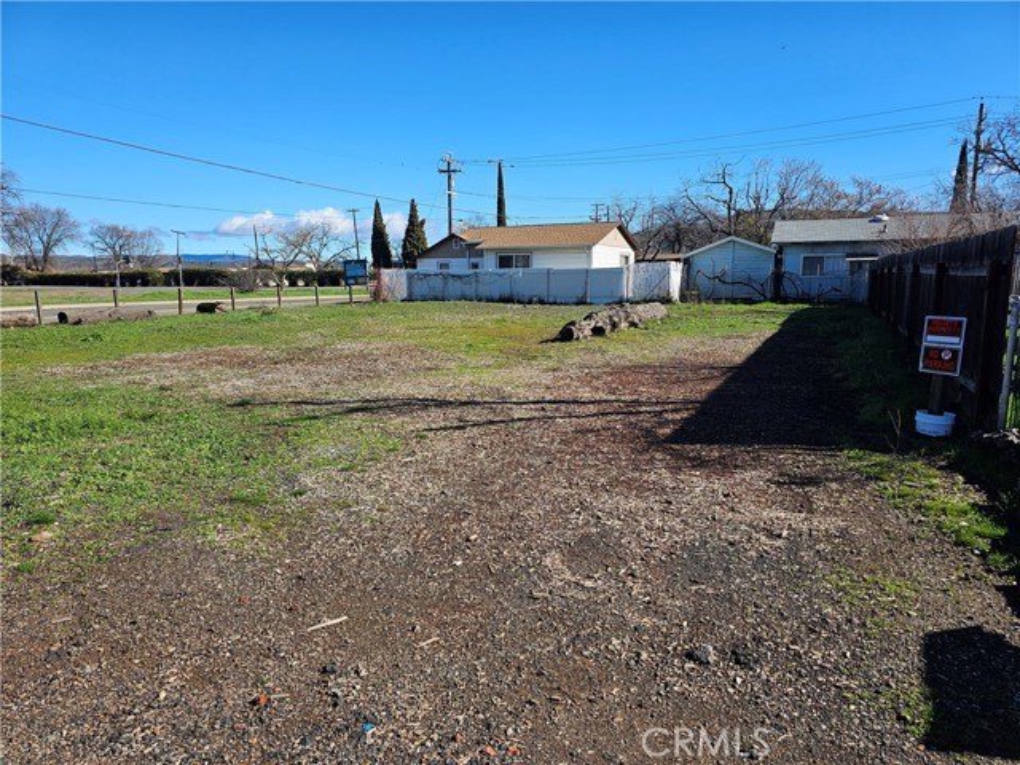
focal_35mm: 23
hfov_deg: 73.9
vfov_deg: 58.9
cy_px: 382
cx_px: 510
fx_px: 678
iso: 10
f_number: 1.7
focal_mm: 6.3
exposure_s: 1/636
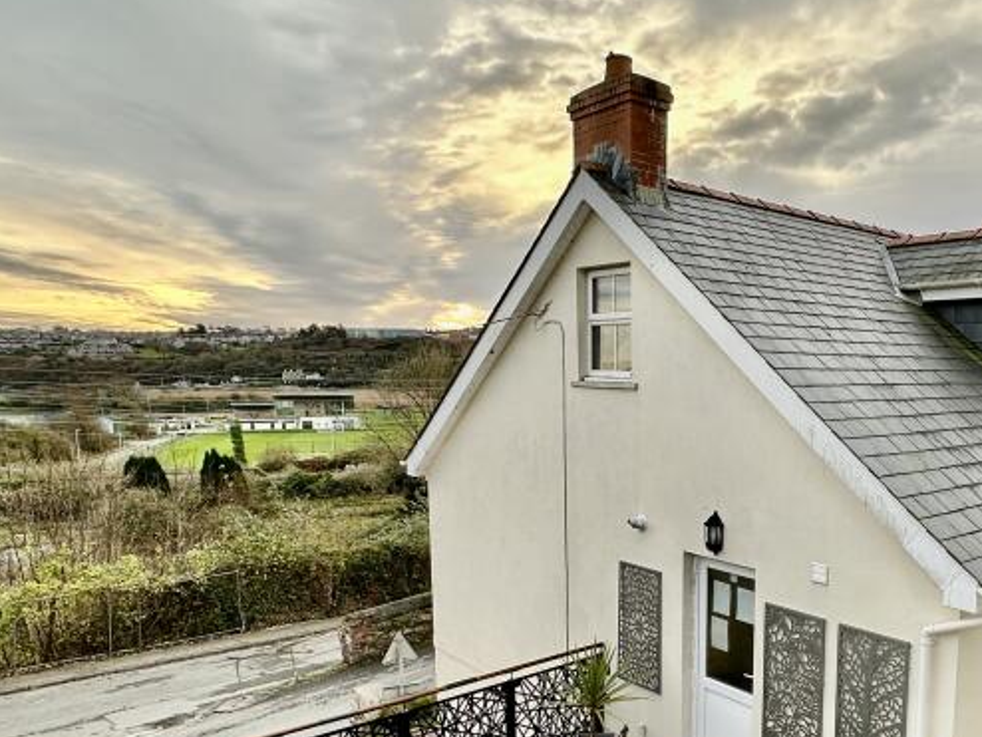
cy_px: 481
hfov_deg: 59.4
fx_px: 823
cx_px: 696
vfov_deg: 47.6
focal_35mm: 29
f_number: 2.2
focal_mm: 2.22
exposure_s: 1/197
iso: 40
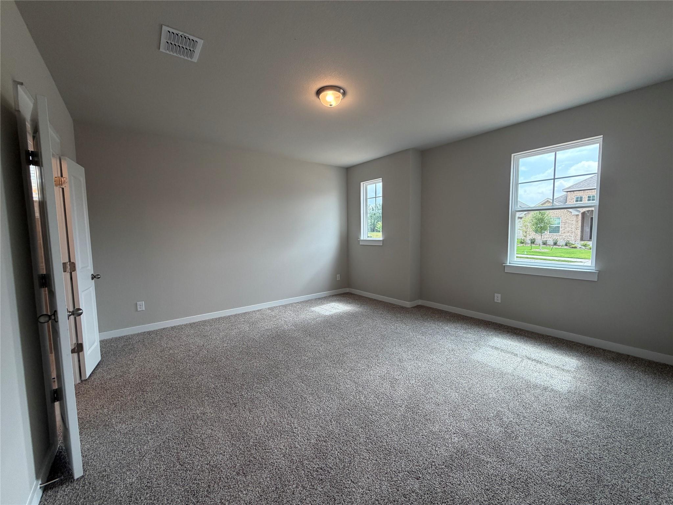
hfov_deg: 102.1
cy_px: 252
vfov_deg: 85.7
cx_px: 336
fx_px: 272
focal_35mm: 14
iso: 100
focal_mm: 2.22
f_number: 2.2
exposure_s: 1/120
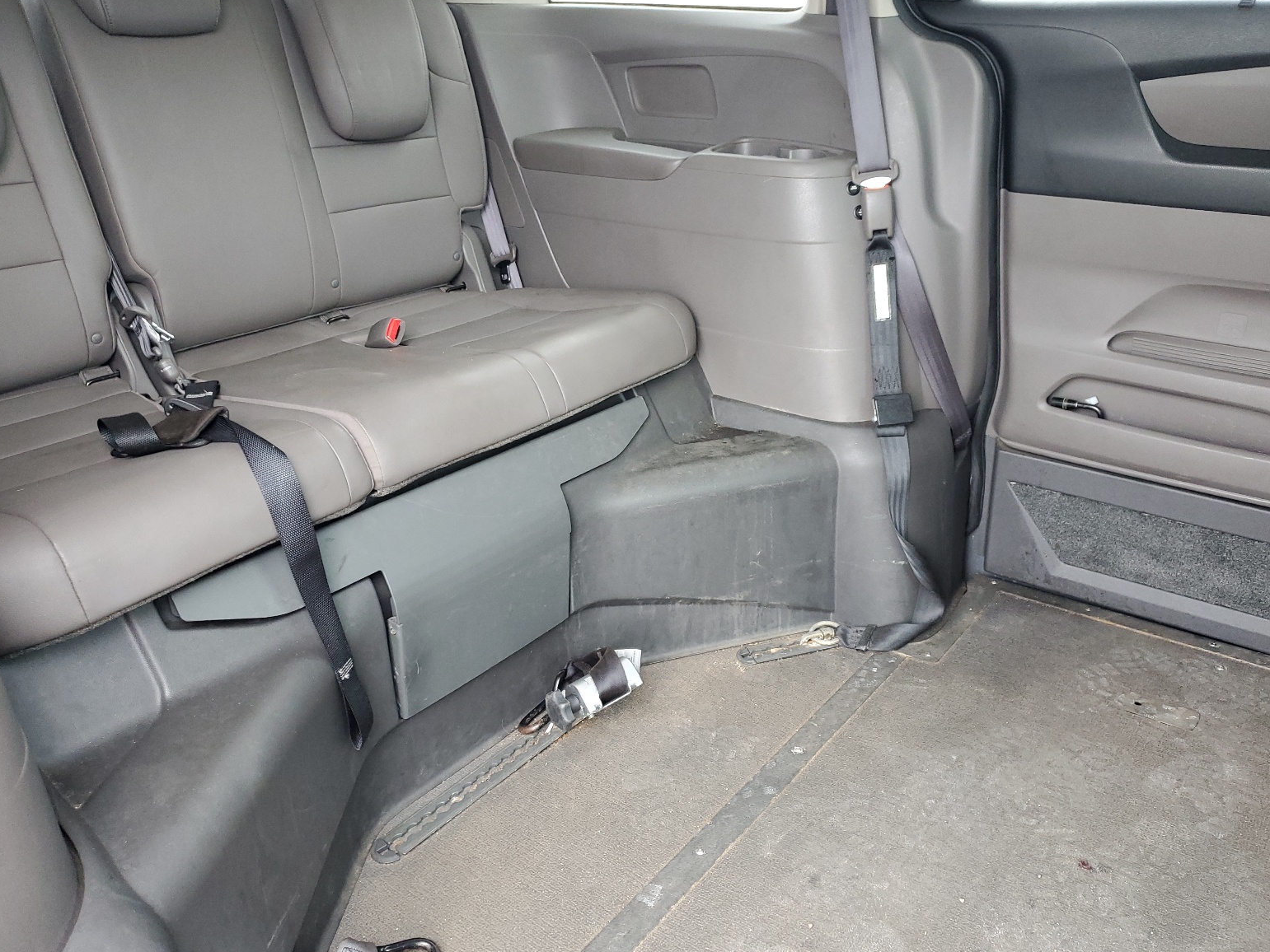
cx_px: 638
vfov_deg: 51.4
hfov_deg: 65.3
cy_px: 485
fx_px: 991
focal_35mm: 27
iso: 137
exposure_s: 1/60.2
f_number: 1.5
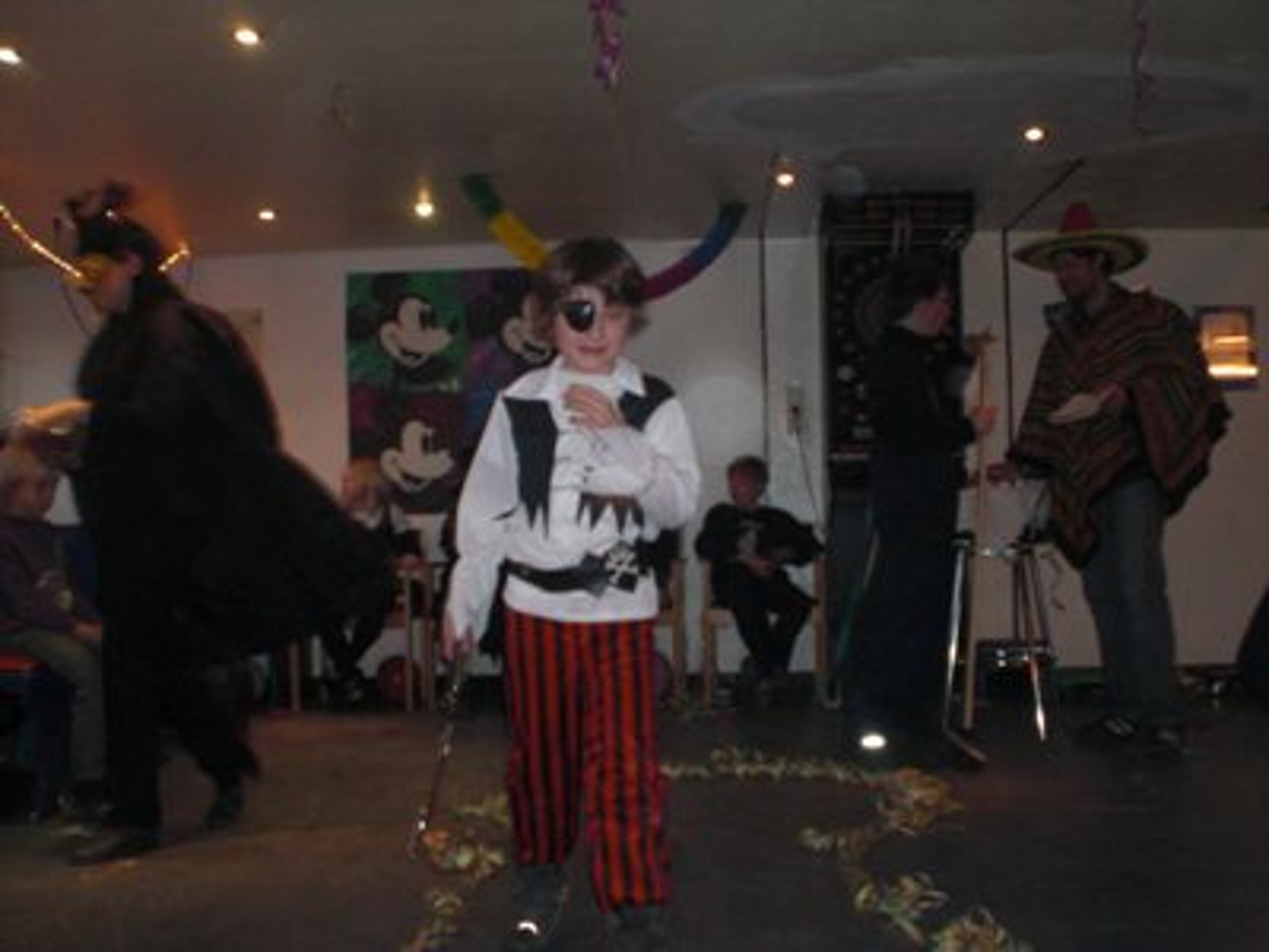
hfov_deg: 49.0
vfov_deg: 37.7
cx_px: 634
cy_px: 476
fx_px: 1393
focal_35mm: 38
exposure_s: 1/30
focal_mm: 6.3
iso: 200
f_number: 3.1
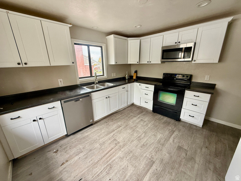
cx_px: 120
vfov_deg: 85.7
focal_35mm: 14
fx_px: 97
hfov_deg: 102.1
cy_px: 90
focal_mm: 2.22
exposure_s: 1/99
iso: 160
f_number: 2.2
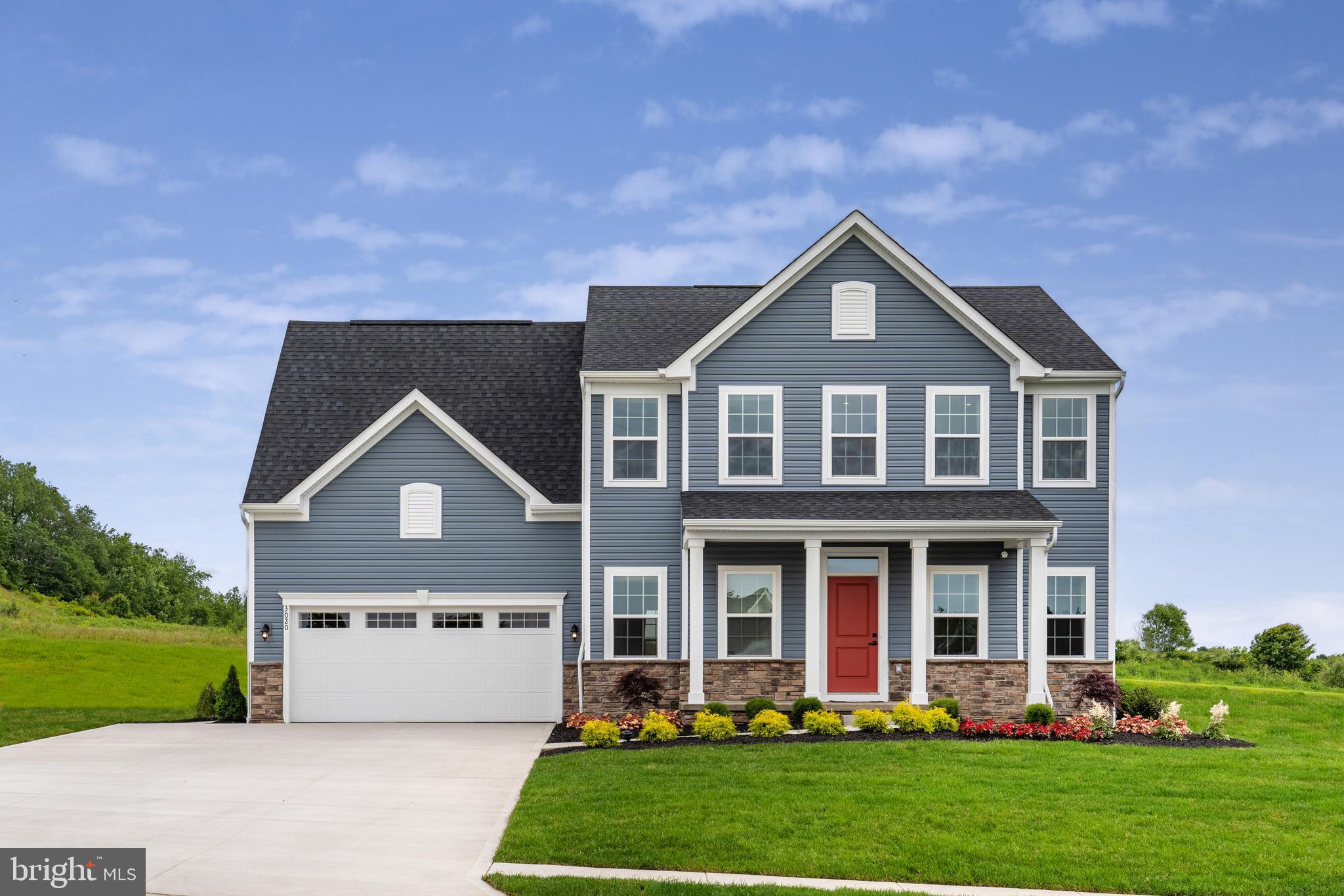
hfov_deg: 46.4
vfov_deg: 31.9
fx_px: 1568
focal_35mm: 42
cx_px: 672
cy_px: 448
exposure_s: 1/3200
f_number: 8
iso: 200
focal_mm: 42
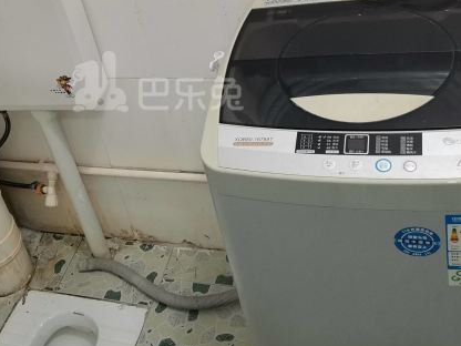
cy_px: 82
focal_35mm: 50
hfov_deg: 37.8
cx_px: 155
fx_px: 666
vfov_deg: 28.6
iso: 250
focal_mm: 4.75
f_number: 1.8
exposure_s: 1/50
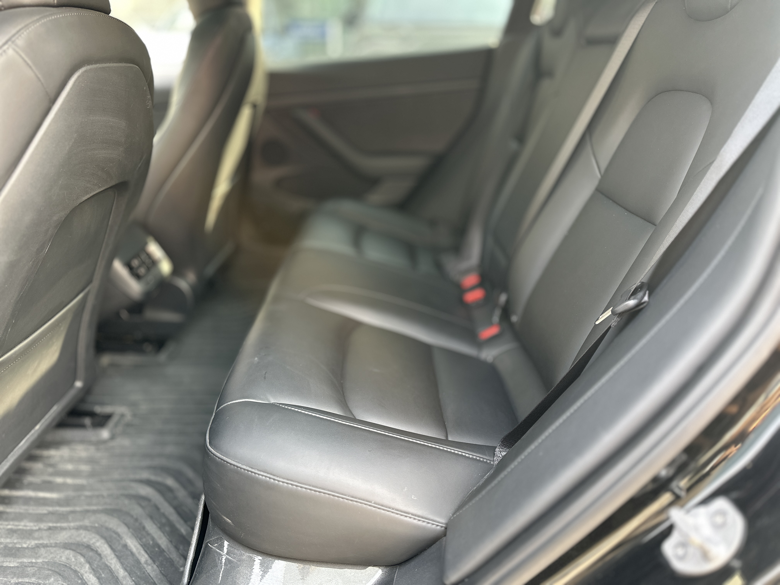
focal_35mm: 24
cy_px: 292
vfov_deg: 56.8
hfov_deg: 71.6
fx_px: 541
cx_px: 390
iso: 200
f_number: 1.78
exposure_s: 1/121
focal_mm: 6.86
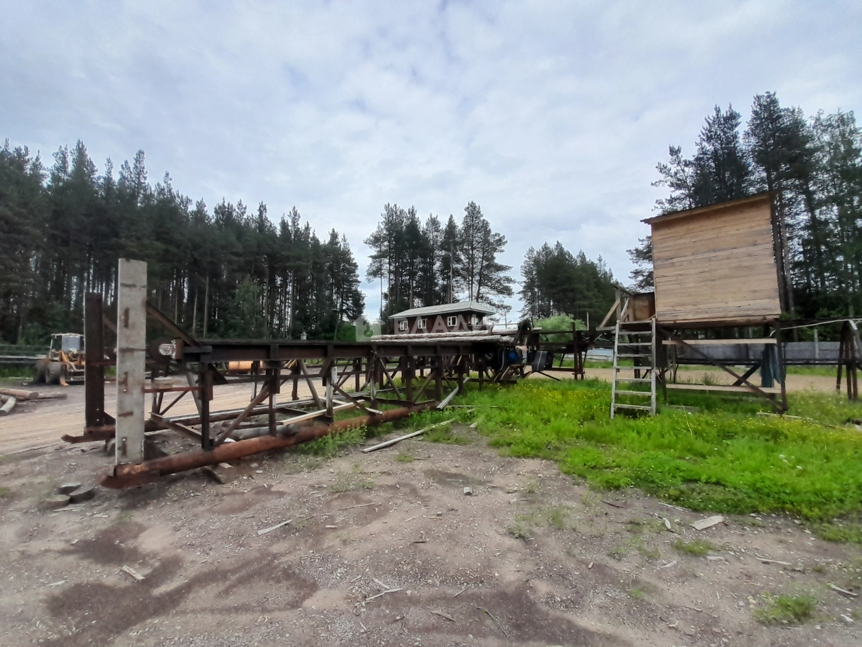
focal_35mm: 13
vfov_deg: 89.9
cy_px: 324
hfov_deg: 106.2
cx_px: 431
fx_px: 324
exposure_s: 1/1054
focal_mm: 1.13
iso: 40
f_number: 2.2
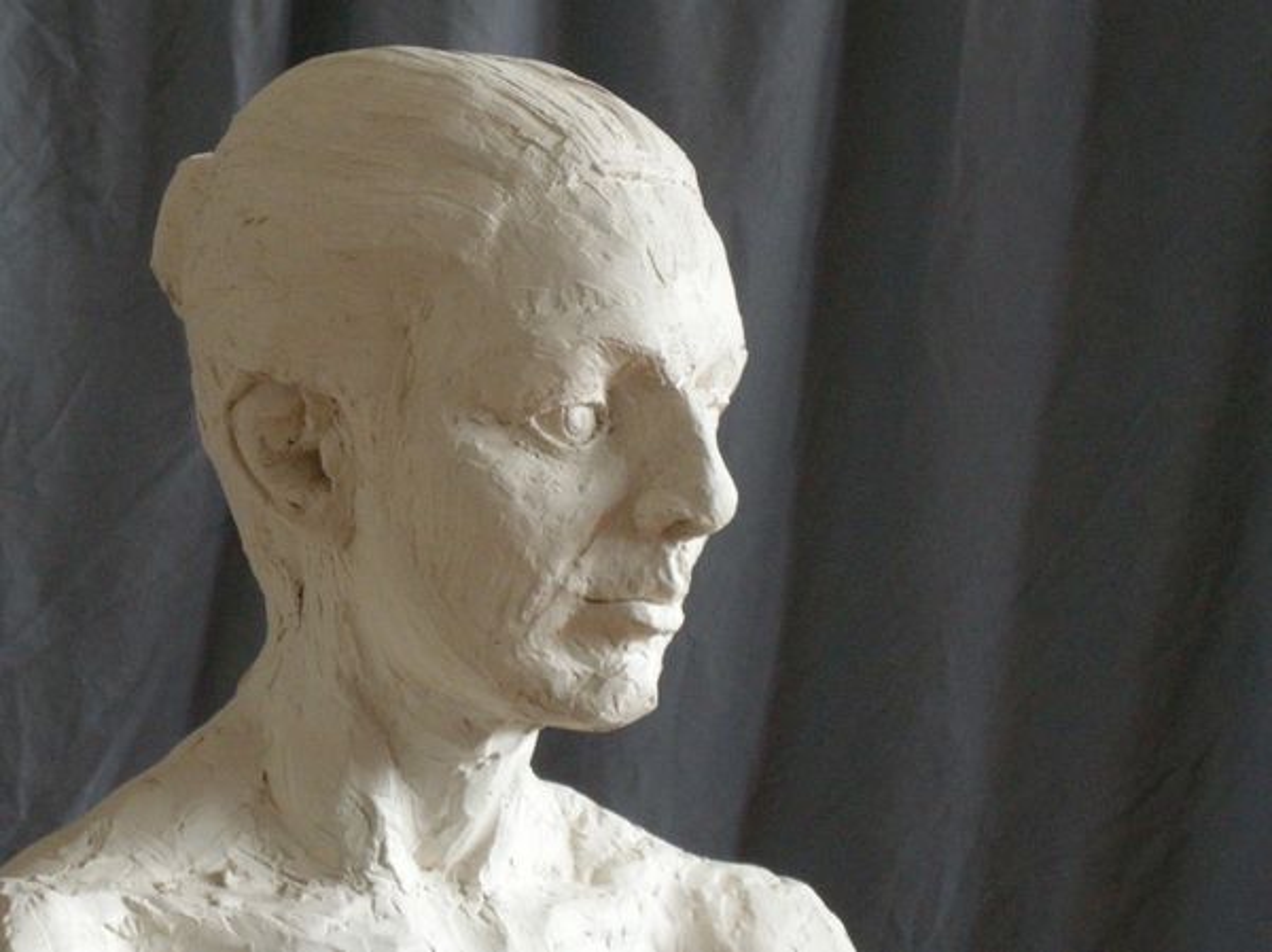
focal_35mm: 123
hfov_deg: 16.0
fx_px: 4516
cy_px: 476
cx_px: 636
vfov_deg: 12.0
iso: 400
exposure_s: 1/13.6
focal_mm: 26.3
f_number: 5.3
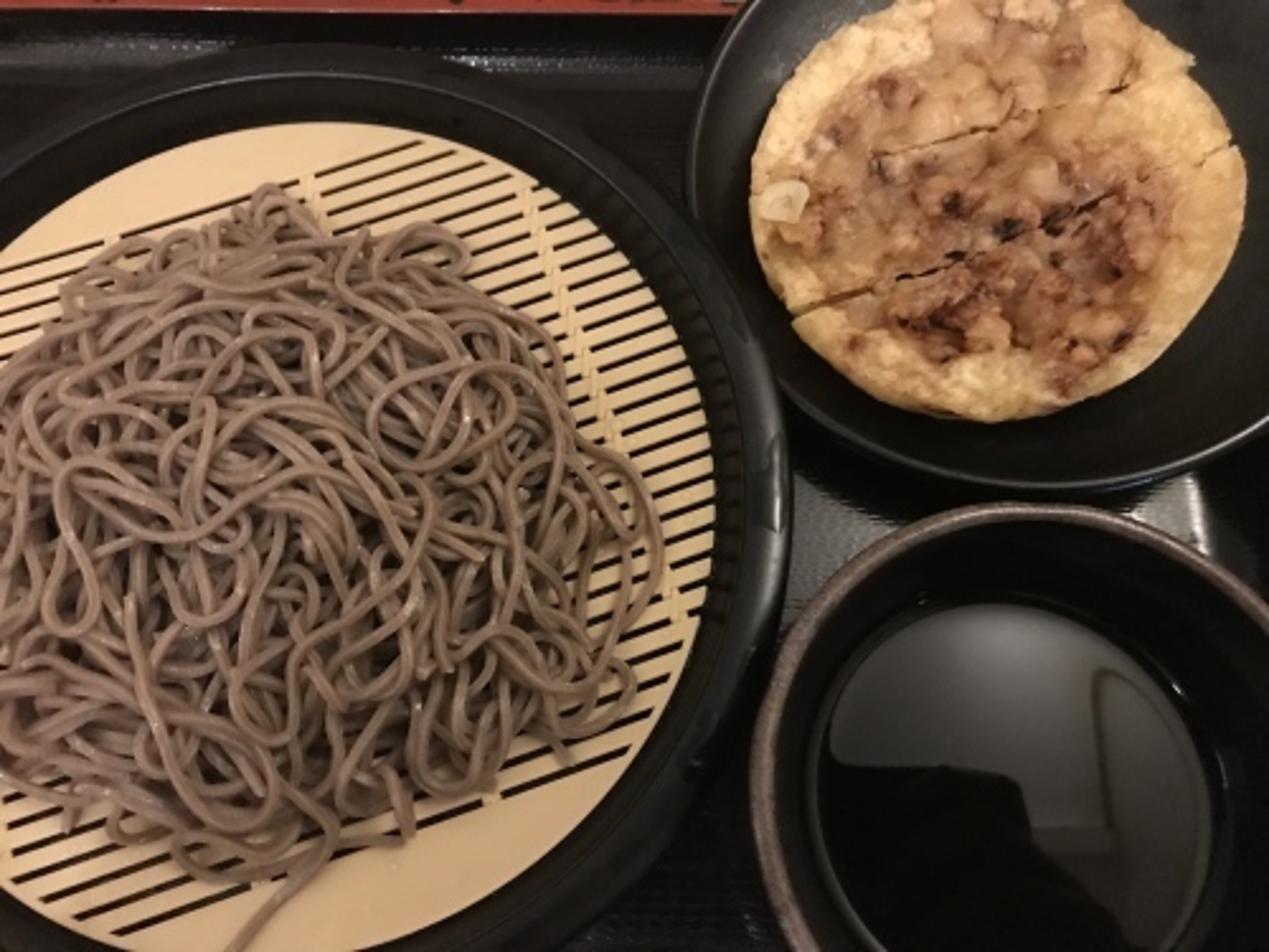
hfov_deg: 63.4
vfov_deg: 49.7
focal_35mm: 28
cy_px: 476
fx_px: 1026
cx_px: 634
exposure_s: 1/4
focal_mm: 3.99
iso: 100
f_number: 1.8
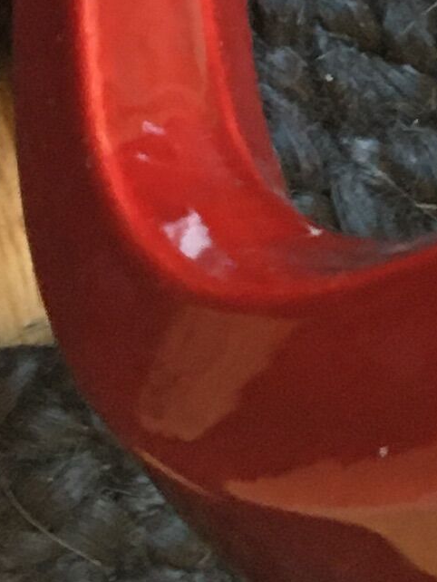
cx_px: 291
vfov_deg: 9.9
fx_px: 3061
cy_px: -678
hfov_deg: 8.2
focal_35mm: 182
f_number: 2.2
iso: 160
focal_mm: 4.15
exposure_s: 1/33
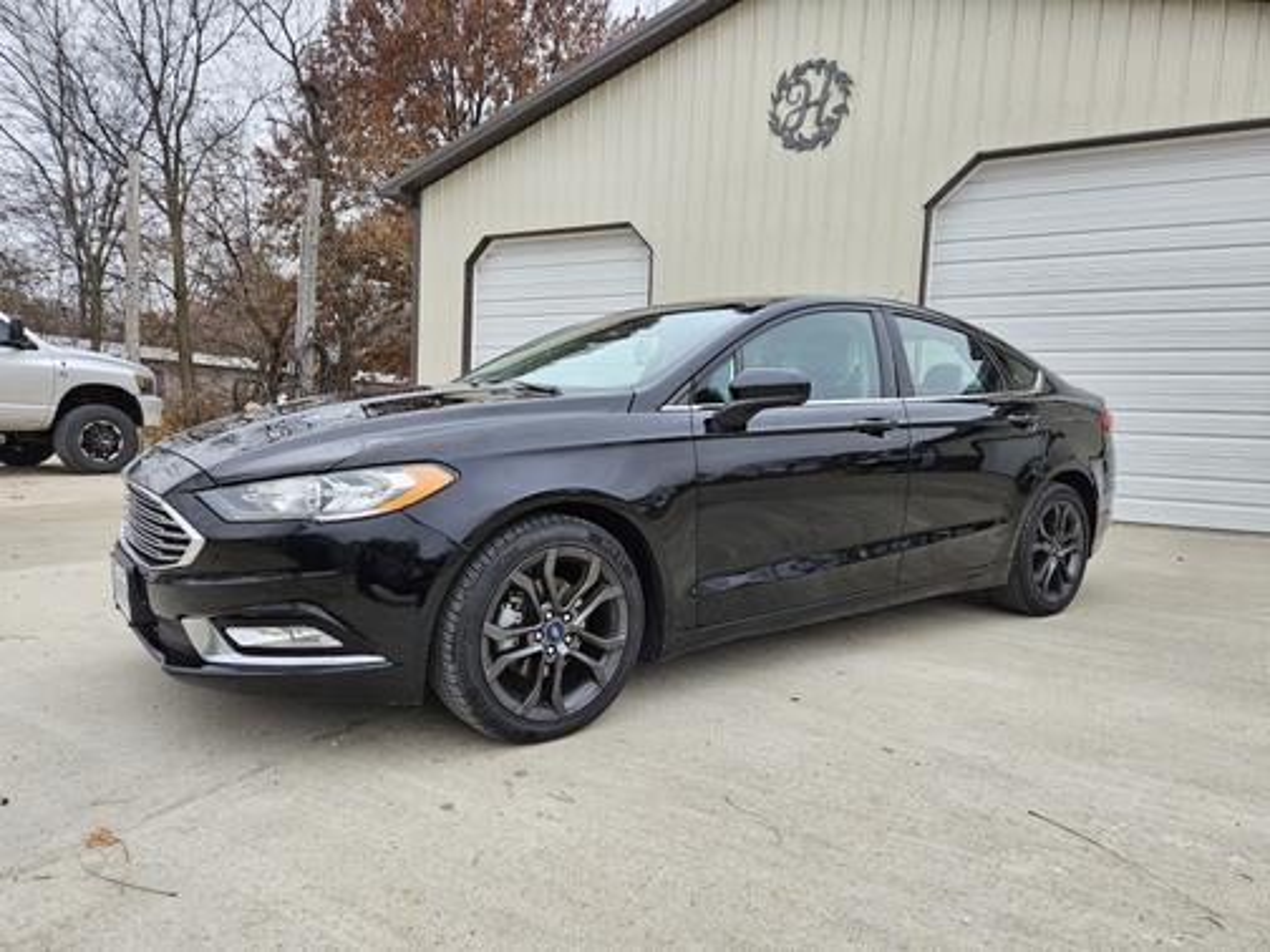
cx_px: 635
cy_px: 476
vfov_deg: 58.9
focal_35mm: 23
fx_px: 844
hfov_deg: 73.9
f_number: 1.8
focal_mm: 5.4
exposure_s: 1/133
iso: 25
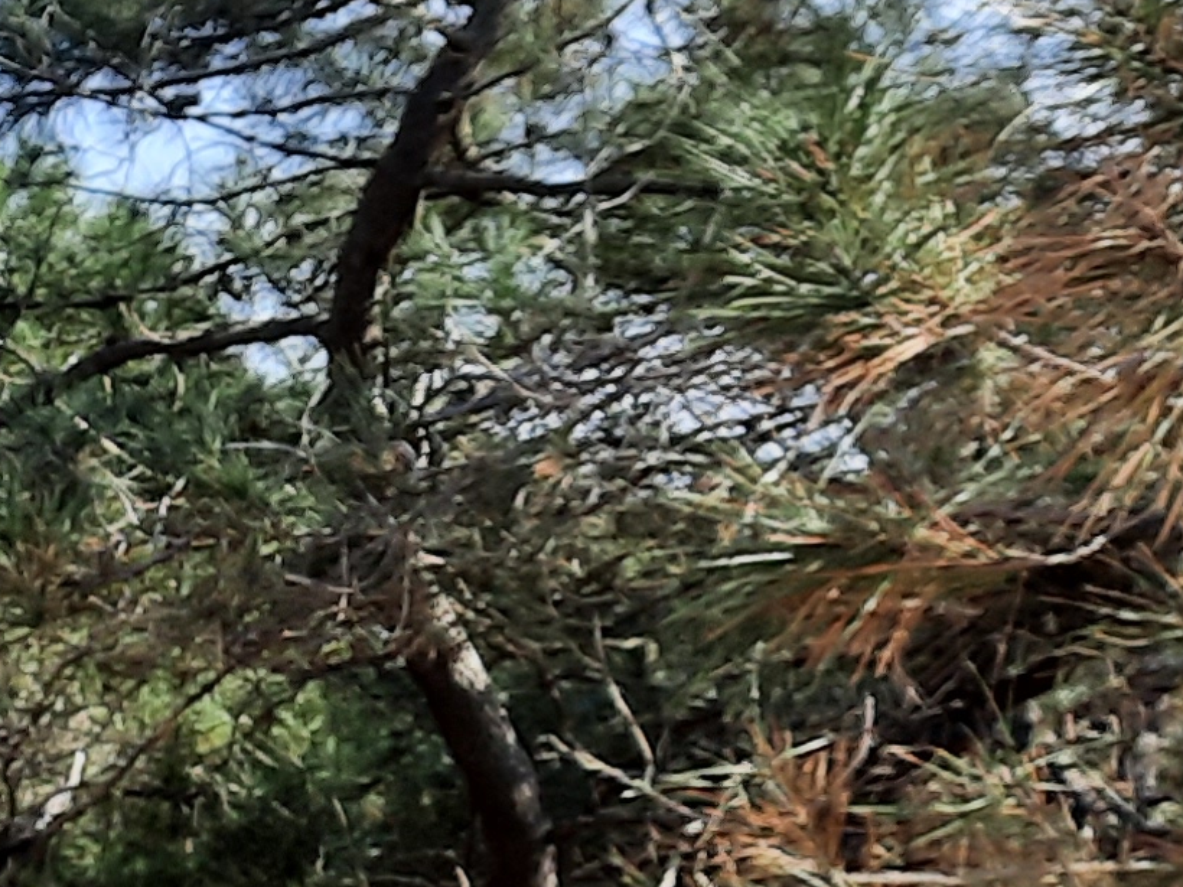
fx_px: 4169
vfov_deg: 11.7
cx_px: -1014
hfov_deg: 14.1
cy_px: 1239
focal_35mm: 122
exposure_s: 1/476
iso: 32
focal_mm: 4.6
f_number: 2
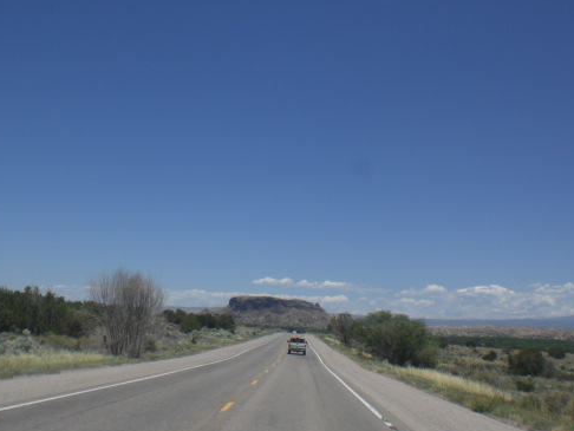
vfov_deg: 29.0
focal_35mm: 50
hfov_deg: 37.9
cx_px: 211
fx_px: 830
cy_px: 165
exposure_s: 1/640
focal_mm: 6.3
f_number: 4.4
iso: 50
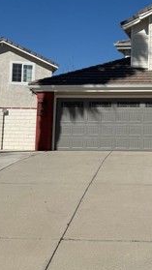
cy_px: 95
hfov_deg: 19.1
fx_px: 430
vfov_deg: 34.6
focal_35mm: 60
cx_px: 175
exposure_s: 1/10309
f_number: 1.78
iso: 80
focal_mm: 6.76
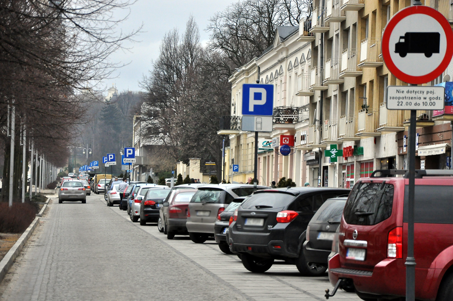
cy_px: 150
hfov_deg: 13.1
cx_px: 226
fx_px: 1980
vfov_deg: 8.7
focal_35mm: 158
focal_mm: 105
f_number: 8
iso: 1250
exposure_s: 1/800
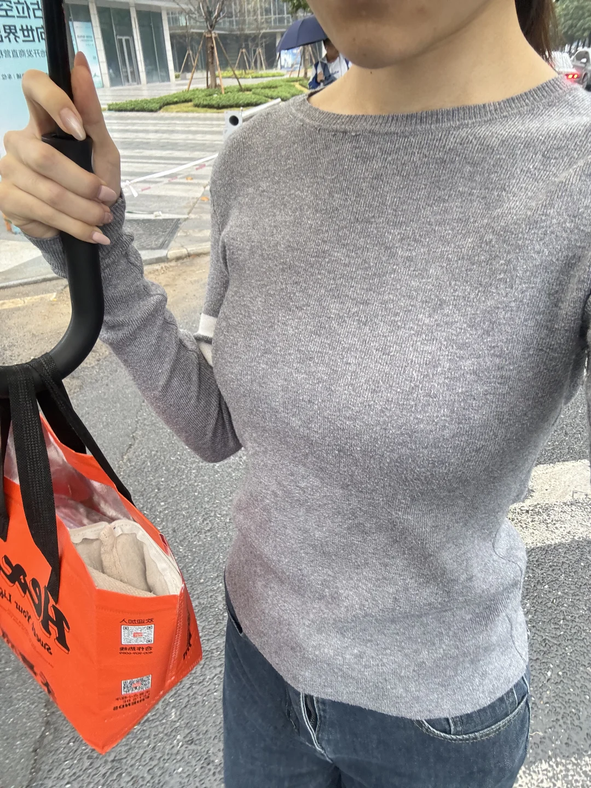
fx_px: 524
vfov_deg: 73.9
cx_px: 296
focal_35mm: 23
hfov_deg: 58.9
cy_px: 394
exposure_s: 1/102
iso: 80
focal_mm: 2.69
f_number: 1.9
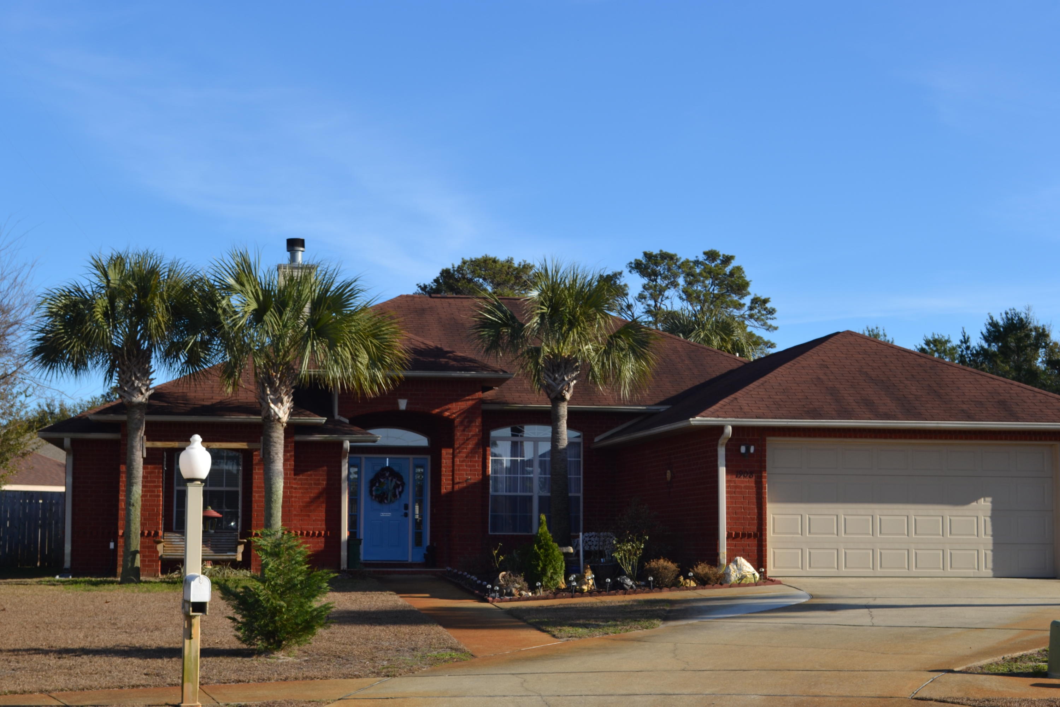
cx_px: 530
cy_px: 354
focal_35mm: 60
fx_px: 1767
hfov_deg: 33.4
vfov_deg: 22.6
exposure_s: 1/200
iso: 100
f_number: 9
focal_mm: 40
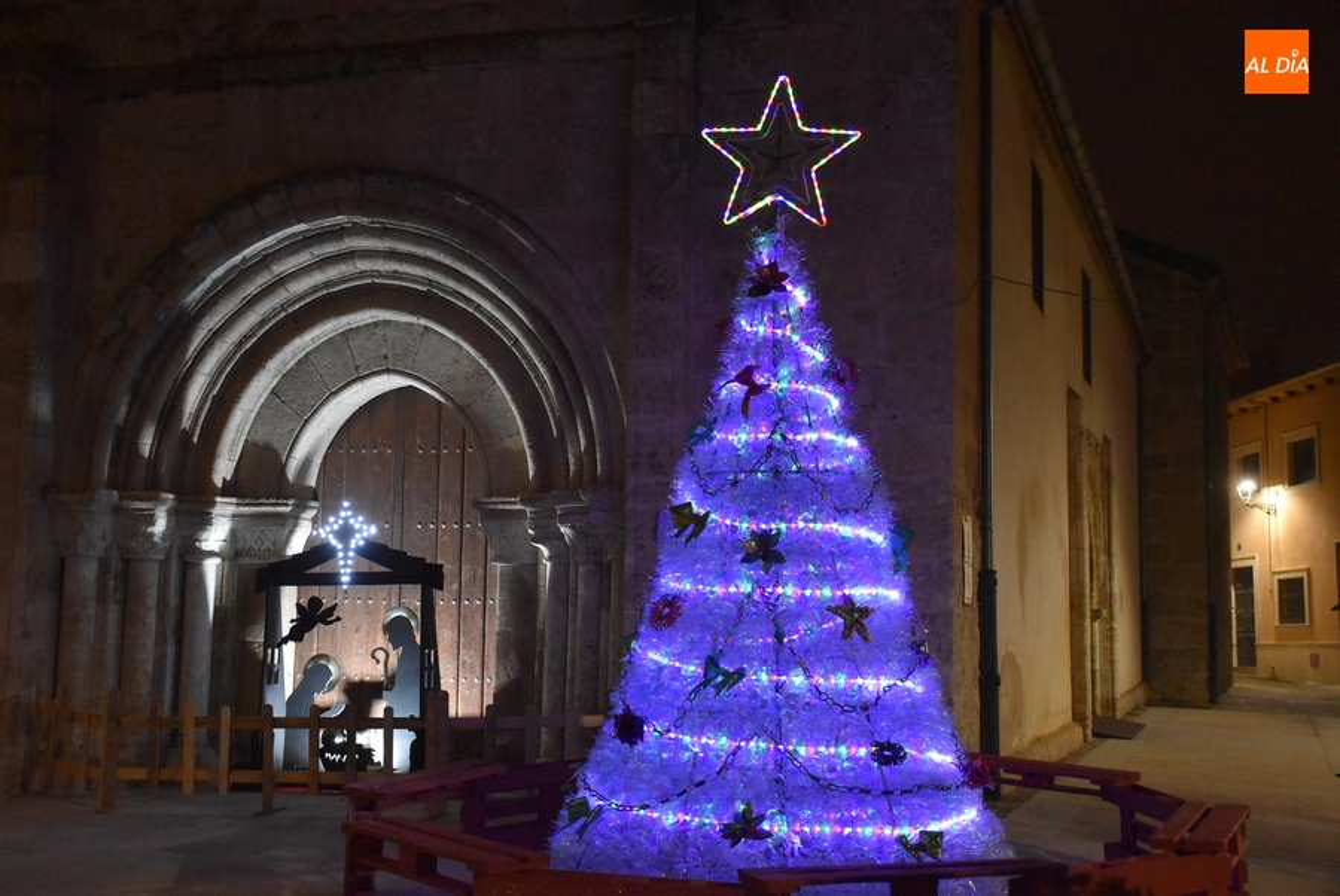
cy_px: 448
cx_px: 670
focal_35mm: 40
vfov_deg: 33.1
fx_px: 1509
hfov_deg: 47.9
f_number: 4
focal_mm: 27
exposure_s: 1/60
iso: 5600
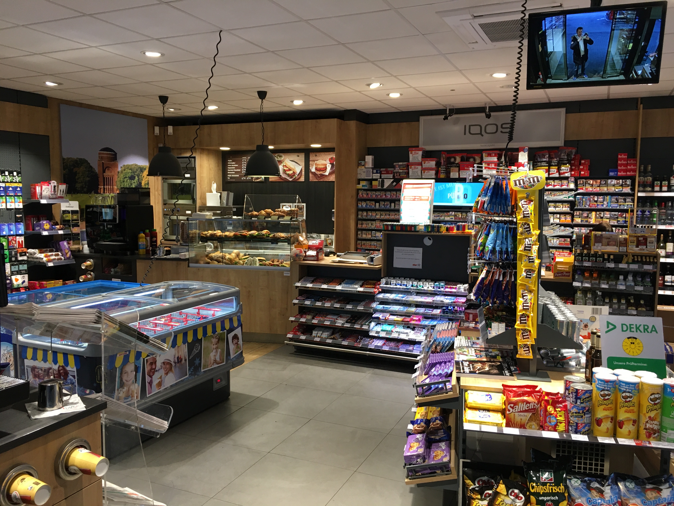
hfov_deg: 61.7
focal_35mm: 29
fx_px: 565
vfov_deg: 48.2
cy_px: 253
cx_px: 337
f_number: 2.2
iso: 64
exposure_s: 1/33
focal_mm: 4.15
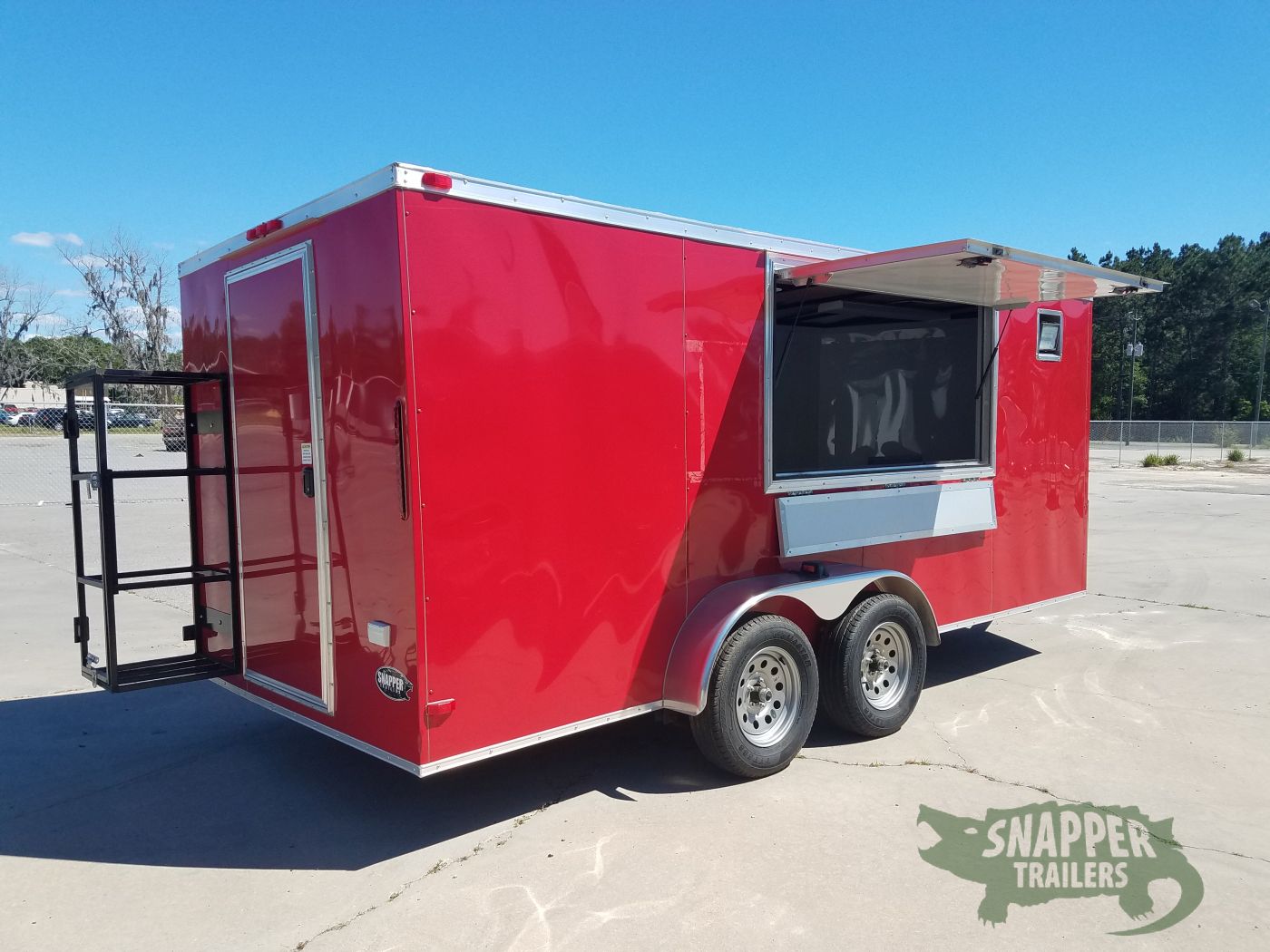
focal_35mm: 26
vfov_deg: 53.1
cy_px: 476
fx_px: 954
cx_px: 635
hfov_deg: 67.3
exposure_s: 1/1756
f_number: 1.7
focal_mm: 4.2
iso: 40
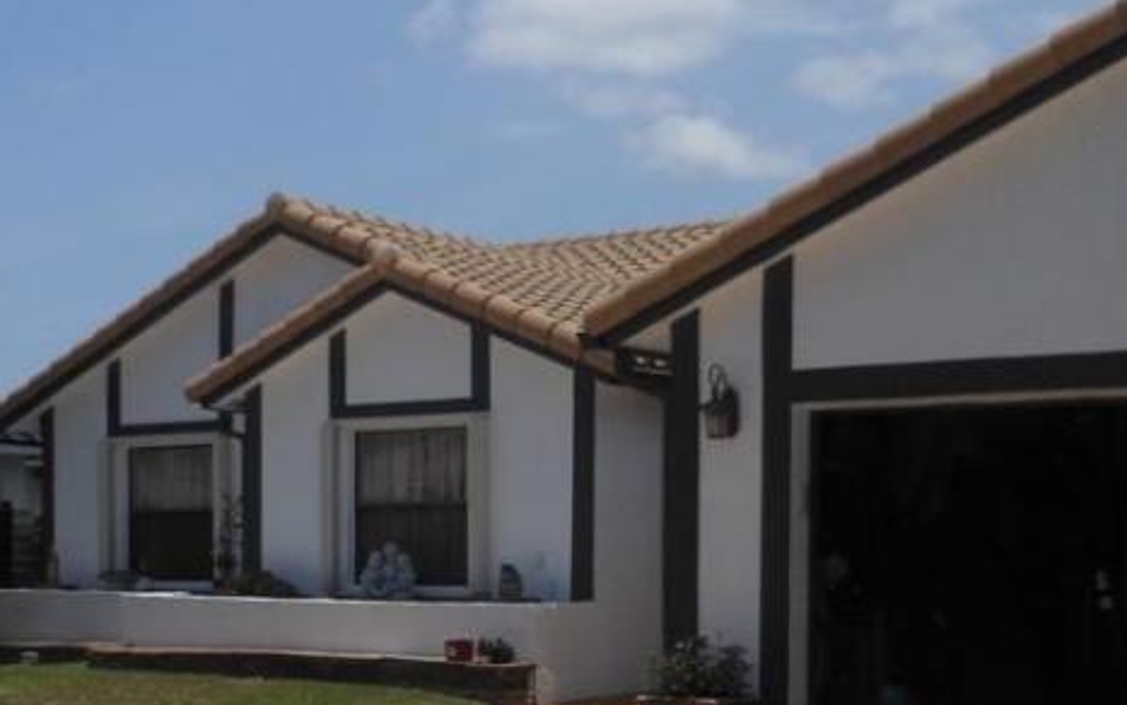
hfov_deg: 33.4
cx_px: 463
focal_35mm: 61
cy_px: 628
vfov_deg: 20.9
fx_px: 1874
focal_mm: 5
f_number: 3.7
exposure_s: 1/2000
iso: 80
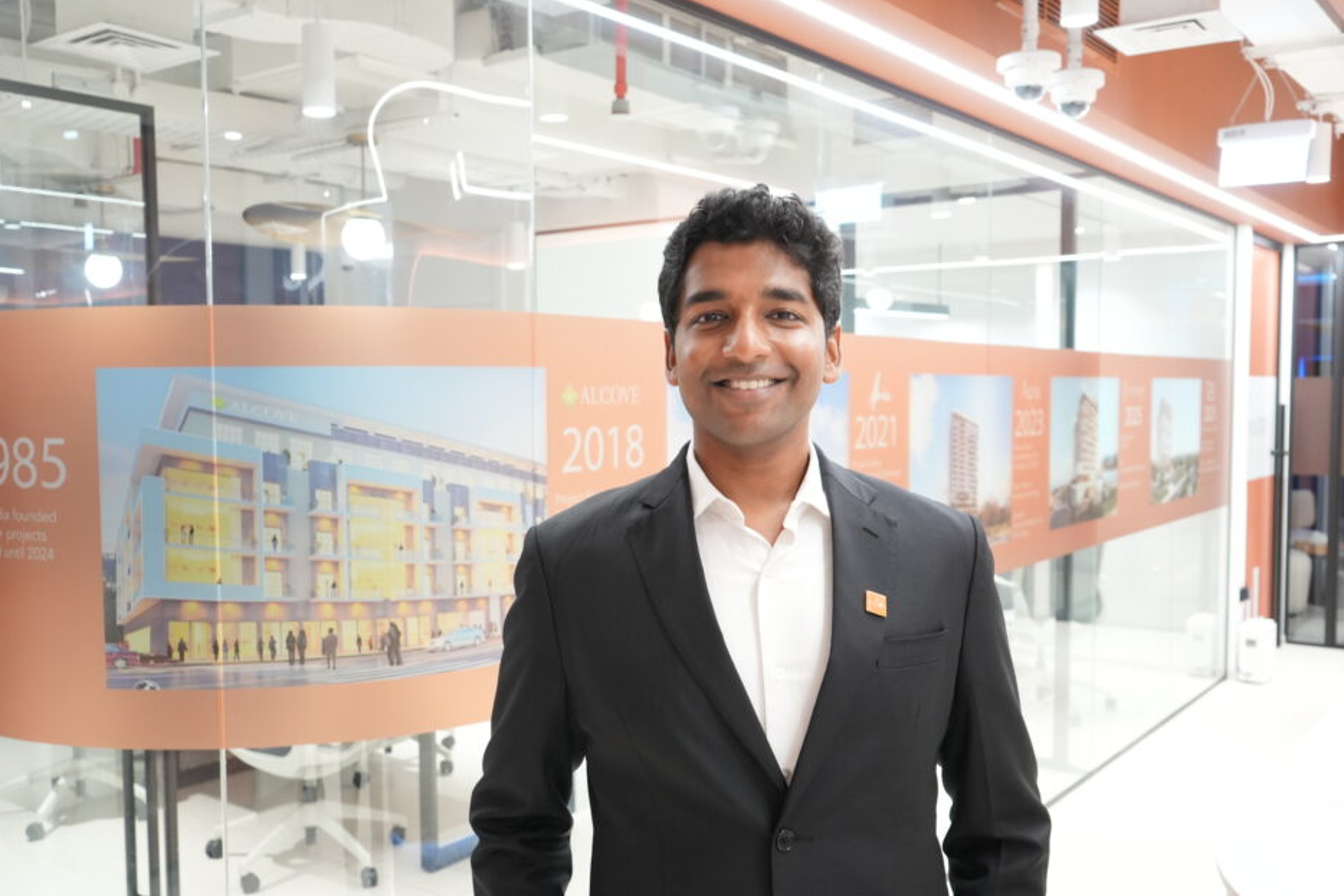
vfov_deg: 38.9
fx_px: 1269
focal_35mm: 34
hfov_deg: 55.7
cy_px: 478
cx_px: 626
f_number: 5.6
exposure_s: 1/40
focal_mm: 31
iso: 2000
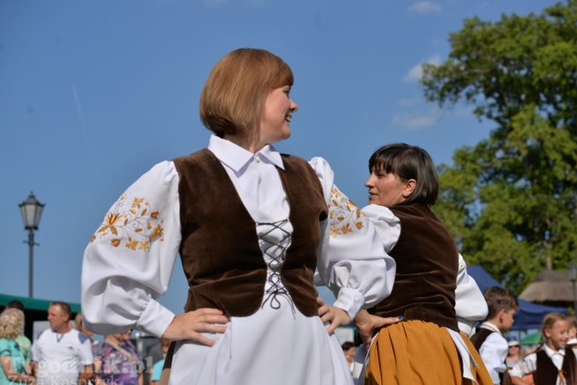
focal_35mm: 74
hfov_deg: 27.3
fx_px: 1186
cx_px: 304
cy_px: 193
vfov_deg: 18.4
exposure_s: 1/1250
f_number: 6.3
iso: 100
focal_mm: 70
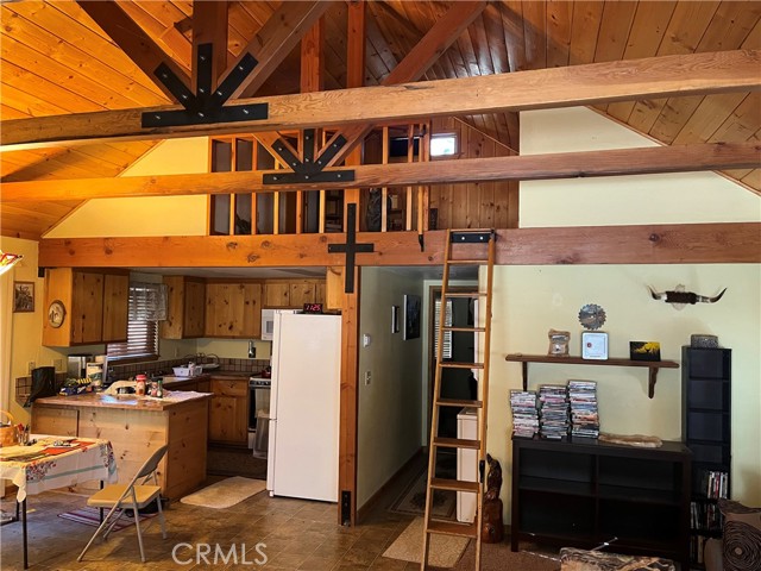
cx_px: 380
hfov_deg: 67.3
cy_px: 286
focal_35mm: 26
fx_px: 572
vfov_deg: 53.1
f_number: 1.6
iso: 500
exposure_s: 1/40
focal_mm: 5.1
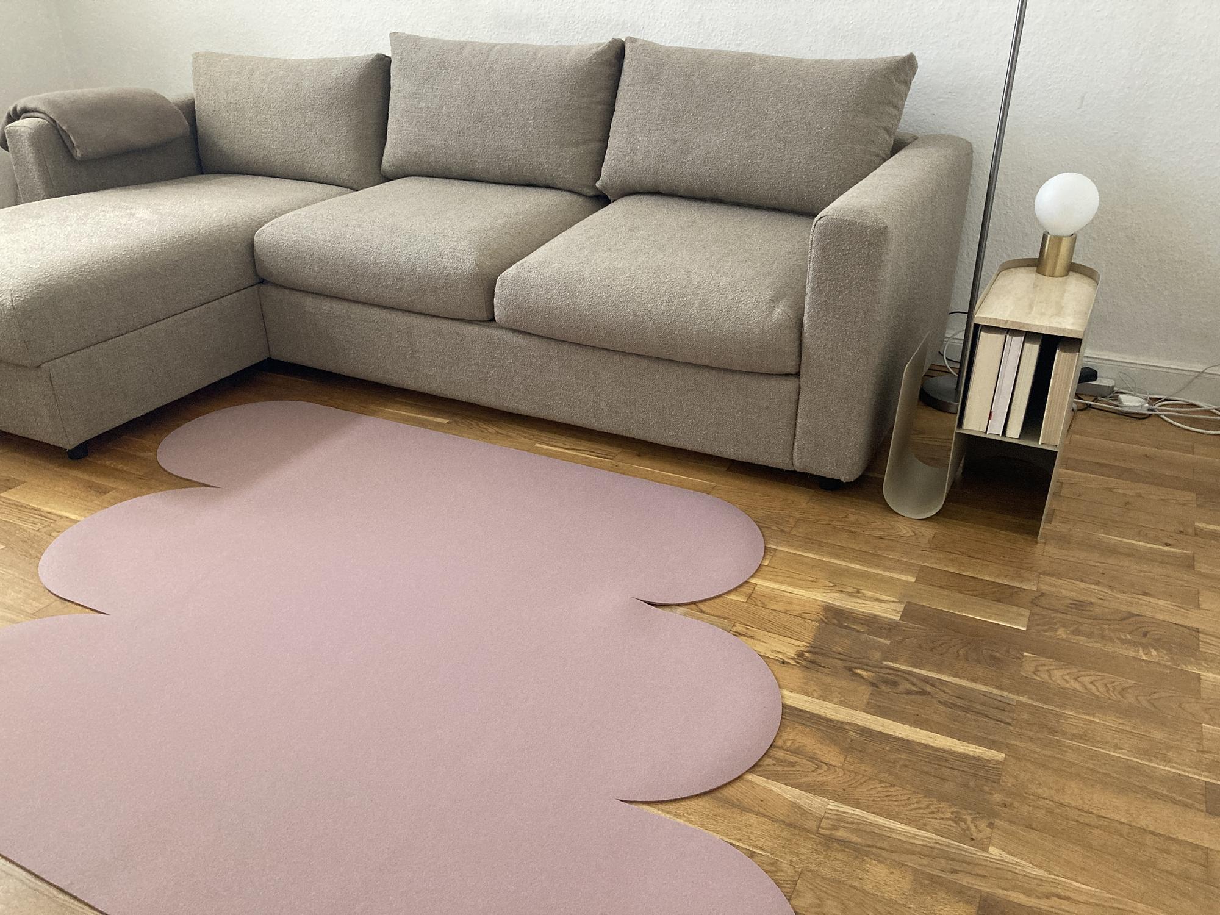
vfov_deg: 49.7
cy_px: 458
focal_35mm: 28
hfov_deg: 63.4
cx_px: 610
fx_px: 987
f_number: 1.8
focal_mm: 3.99
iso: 320
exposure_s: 1/41
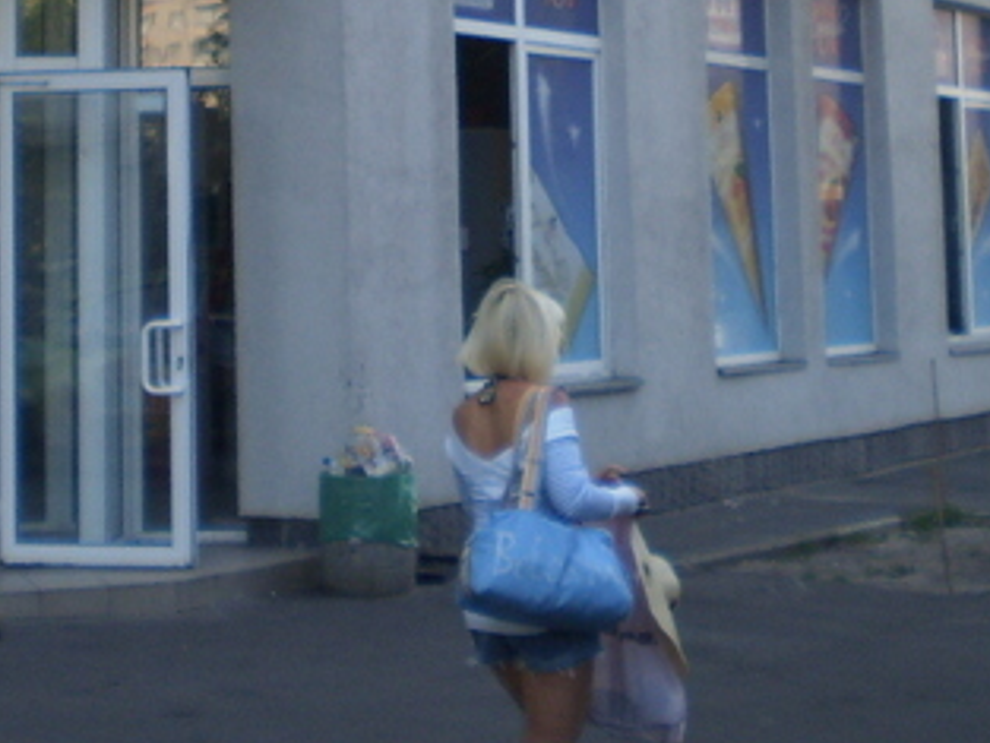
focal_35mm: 92
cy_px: -79
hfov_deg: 21.3
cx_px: 402
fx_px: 2632
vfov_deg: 15.6
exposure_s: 1/320
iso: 64
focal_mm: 6.3
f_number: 3.1
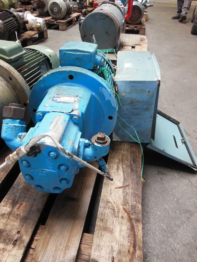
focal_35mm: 25
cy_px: 131
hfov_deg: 54.9
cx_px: 98
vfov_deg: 69.4
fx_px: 190
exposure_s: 1/30
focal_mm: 4.5
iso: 160
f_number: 3.5
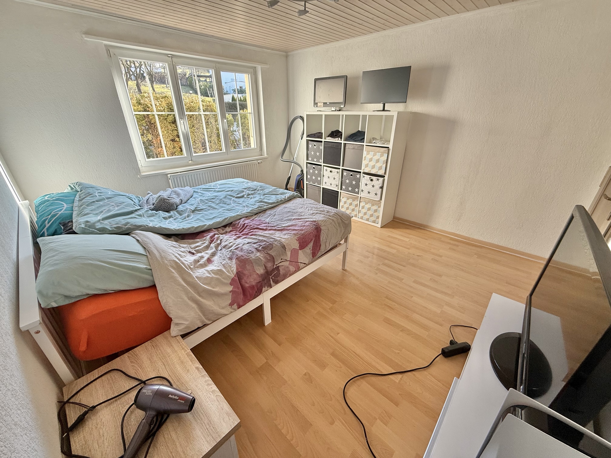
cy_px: 229
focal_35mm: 14
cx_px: 306
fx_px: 247
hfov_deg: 102.1
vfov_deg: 85.7
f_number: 2.2
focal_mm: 2.22
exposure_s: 1/99
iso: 100
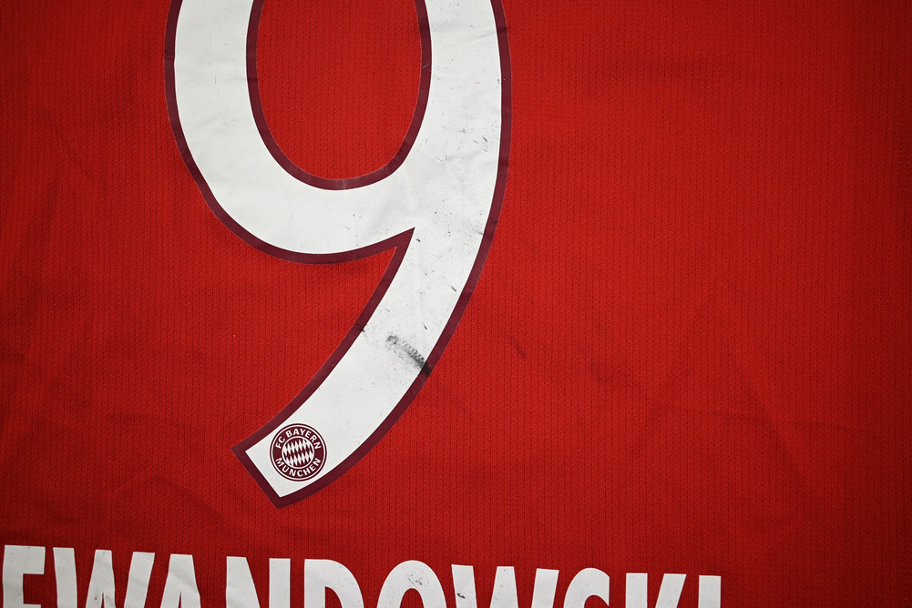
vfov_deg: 36.9
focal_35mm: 36
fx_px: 912
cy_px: 304
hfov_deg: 53.1
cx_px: 456
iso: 200
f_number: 5
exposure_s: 1/125
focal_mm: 36
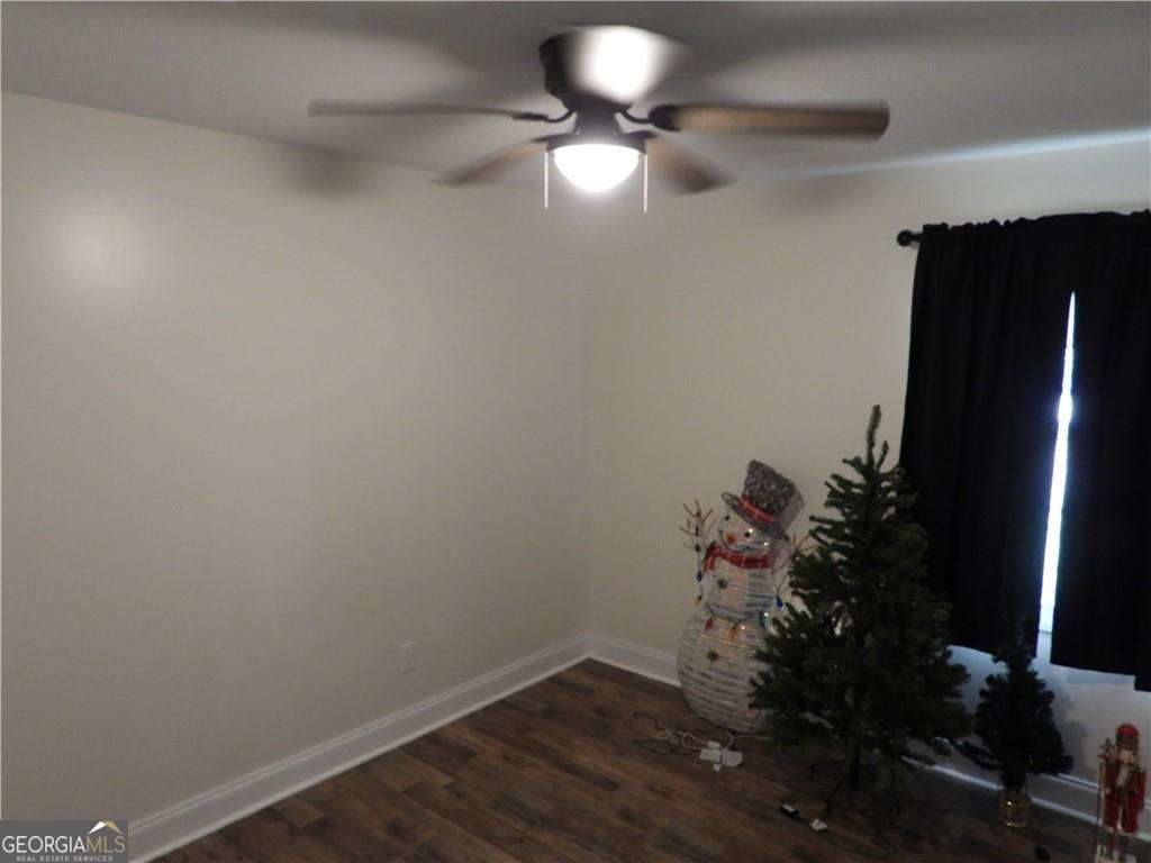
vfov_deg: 56.8
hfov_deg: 71.6
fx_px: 798
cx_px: 576
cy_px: 432
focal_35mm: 24
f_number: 2.8
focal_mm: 4.3
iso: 400
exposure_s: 1/15
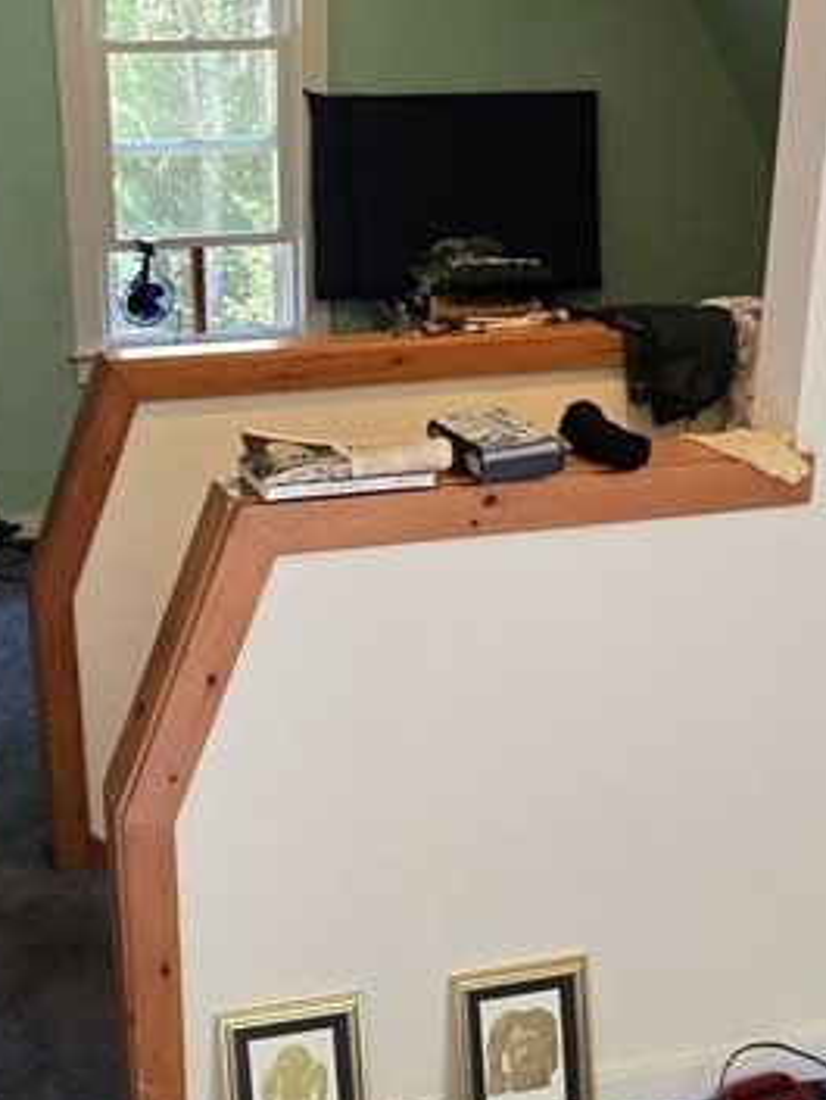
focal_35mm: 50
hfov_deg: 28.9
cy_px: 670
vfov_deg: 38.0
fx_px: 1590
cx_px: 252
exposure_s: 1/120
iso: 500
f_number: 1.8
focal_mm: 5.4
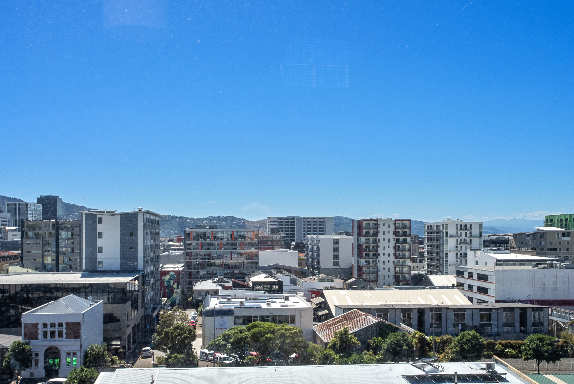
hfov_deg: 48.4
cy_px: 192
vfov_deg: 33.4
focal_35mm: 40
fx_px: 638
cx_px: 287
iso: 200
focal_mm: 40
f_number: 14
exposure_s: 1/160
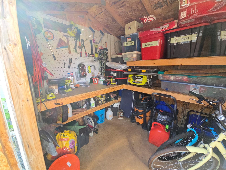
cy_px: 85
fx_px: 85
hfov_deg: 106.2
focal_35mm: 13
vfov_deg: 89.9
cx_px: 113
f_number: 2.2
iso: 80
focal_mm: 2.2
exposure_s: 1/60
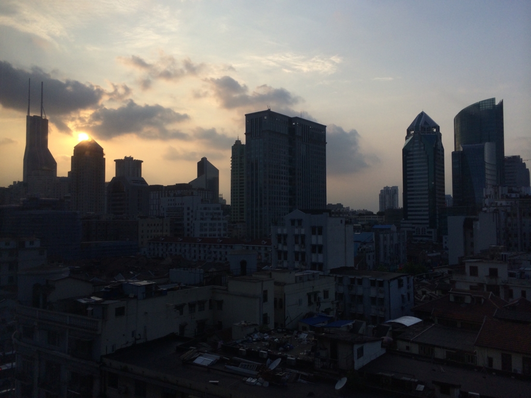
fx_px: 460
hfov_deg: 60.0
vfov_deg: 46.8
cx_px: 266
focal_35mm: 30
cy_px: 199
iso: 32
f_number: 2.2
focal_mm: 4.12
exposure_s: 1/760
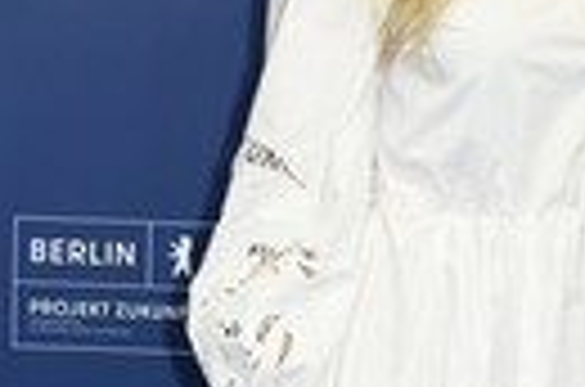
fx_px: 2821
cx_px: 529
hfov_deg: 11.8
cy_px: 122
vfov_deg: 7.8
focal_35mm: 174
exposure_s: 1/200
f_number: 5.6
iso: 800
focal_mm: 50
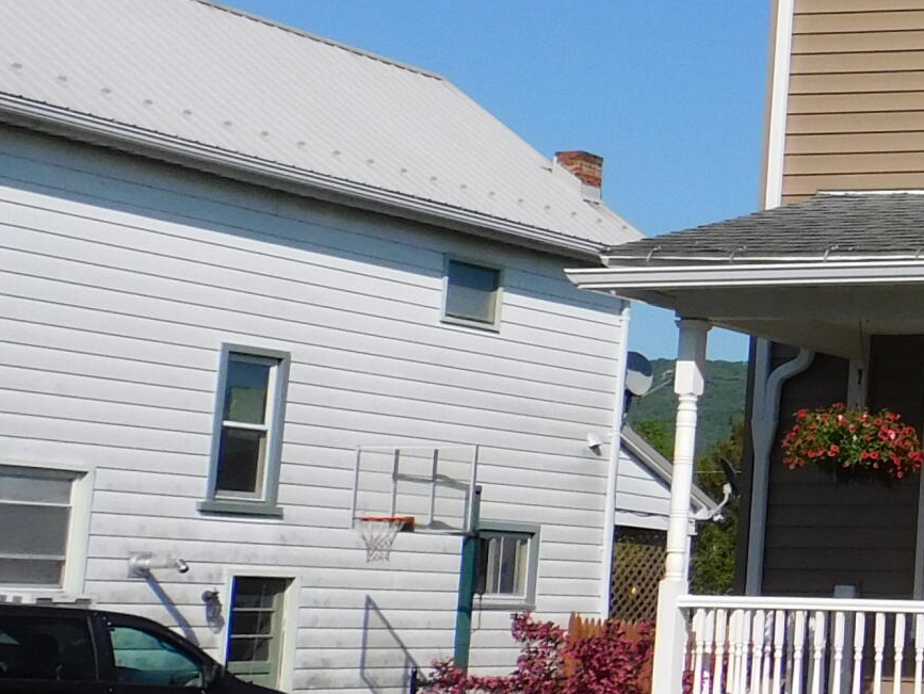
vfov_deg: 17.8
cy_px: 308
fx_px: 2216
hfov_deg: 19.2
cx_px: 1554
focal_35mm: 83
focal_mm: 4.3
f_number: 4.8
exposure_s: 1/1250
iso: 125
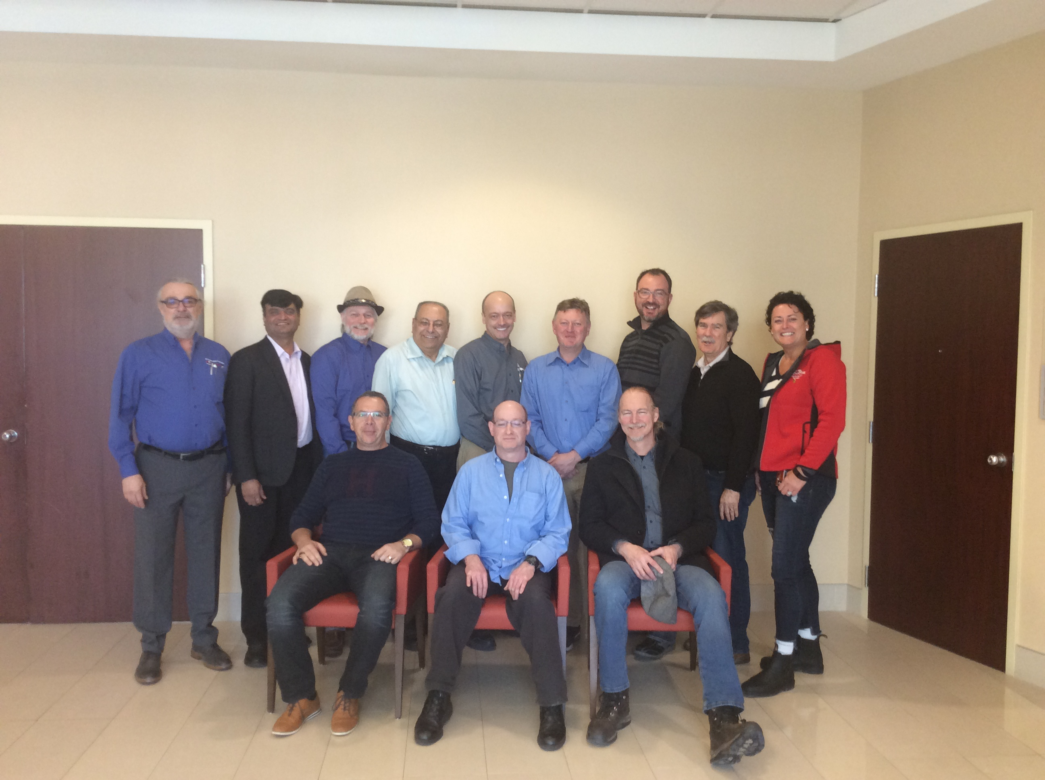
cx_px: 522
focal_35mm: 32
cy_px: 390
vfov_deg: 44.1
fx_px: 965
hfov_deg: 56.9
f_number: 2.4
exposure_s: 1/24
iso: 64
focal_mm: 3.3
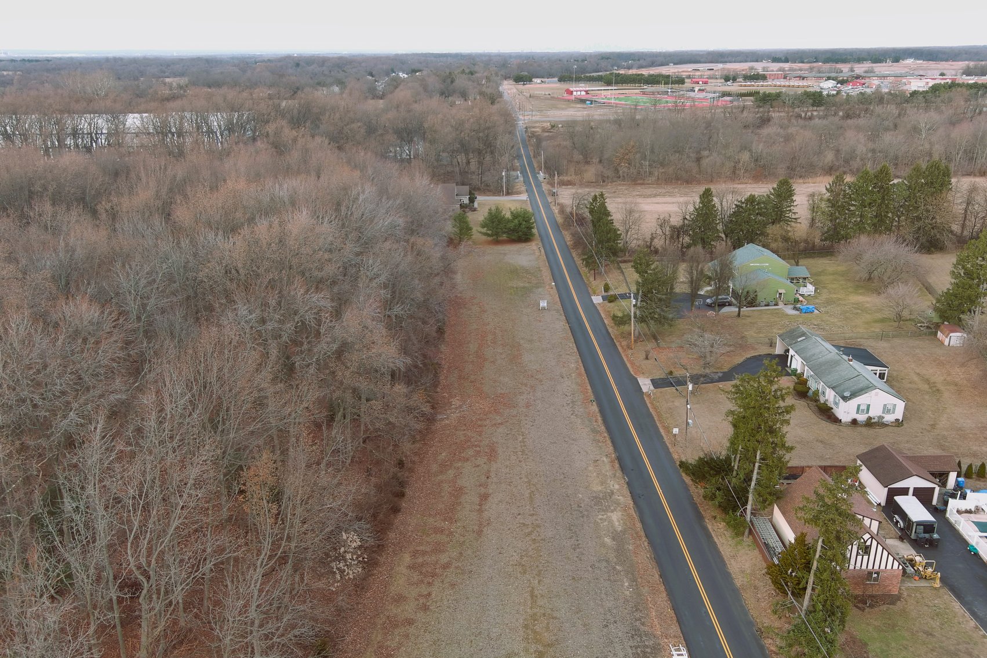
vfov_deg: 45.0
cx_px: 494
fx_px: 795
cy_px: 329
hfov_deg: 63.7
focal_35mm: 29
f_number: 2.8
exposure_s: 1/80
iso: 100
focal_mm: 10.57
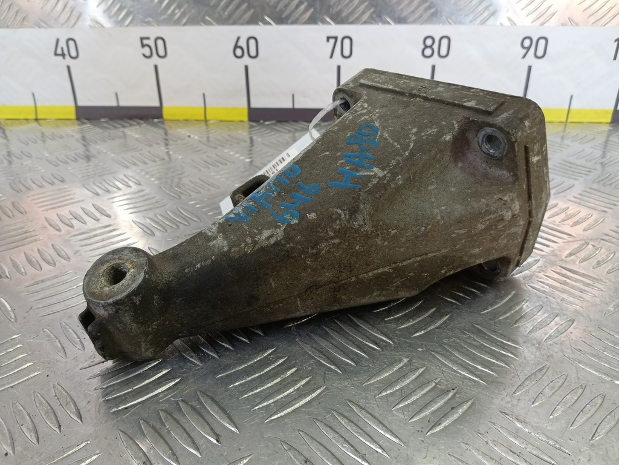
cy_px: 232
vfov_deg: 58.9
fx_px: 411
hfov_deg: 73.9
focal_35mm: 23
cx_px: 310
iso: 117
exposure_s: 1/50
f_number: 1.6
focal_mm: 4.11
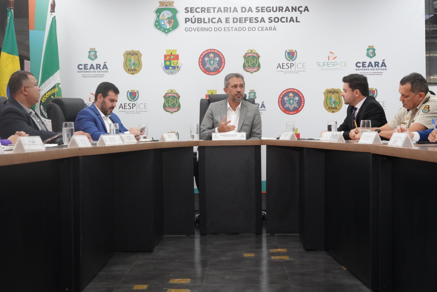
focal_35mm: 70
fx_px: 850
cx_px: 218
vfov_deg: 19.5
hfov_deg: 28.8
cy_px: 146
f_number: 10
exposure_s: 1/160
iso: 8000
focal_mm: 70
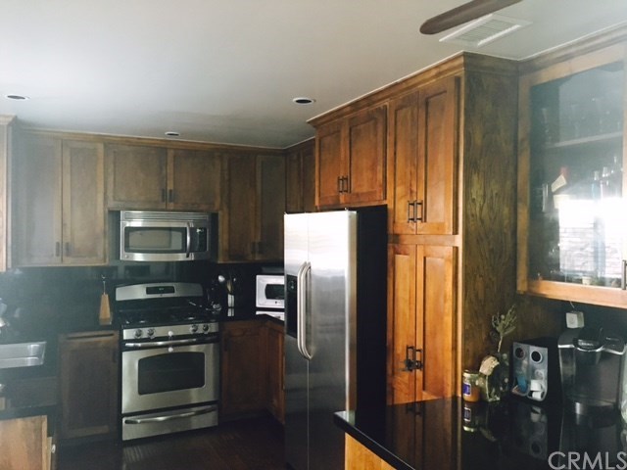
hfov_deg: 61.7
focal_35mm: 29
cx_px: 314
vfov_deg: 48.2
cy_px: 235
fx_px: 525
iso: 200
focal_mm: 4.15
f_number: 2.2
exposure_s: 1/15
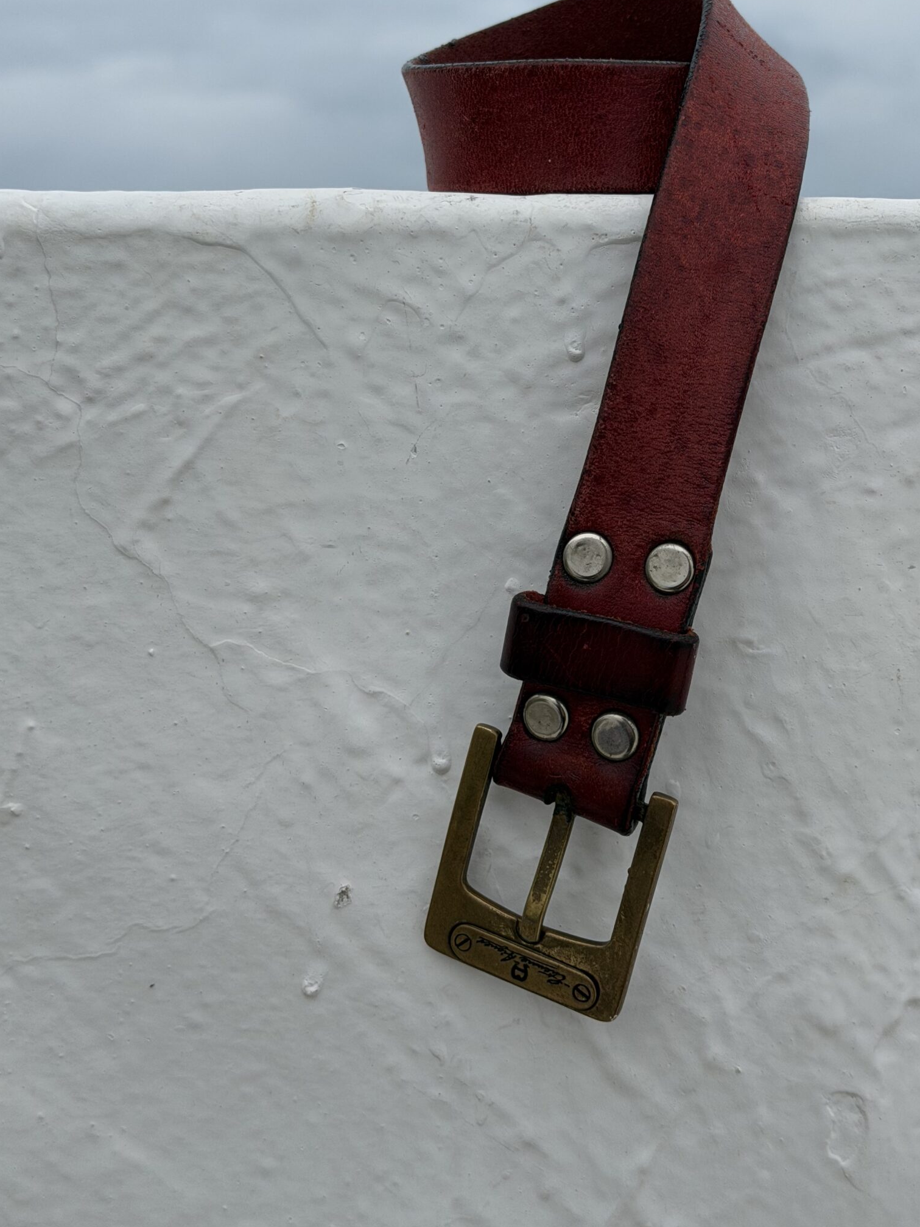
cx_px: 572
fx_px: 2161
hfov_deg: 24.0
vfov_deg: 31.5
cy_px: 459
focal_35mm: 61
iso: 64
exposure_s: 1/3096
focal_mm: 6.76
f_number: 1.78
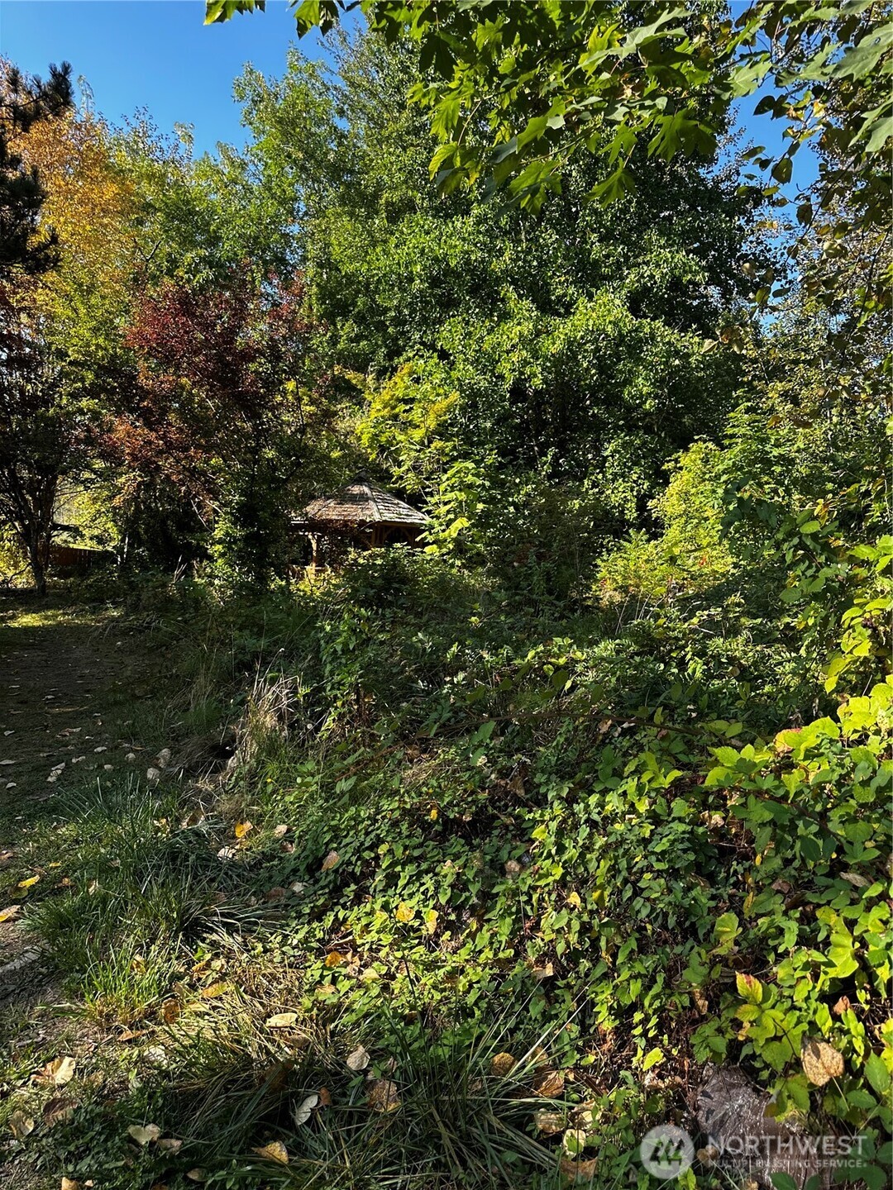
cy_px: 595
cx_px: 446
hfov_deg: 56.8
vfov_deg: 71.6
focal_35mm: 24
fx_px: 826
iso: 80
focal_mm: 6.86
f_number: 1.78
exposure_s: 1/750
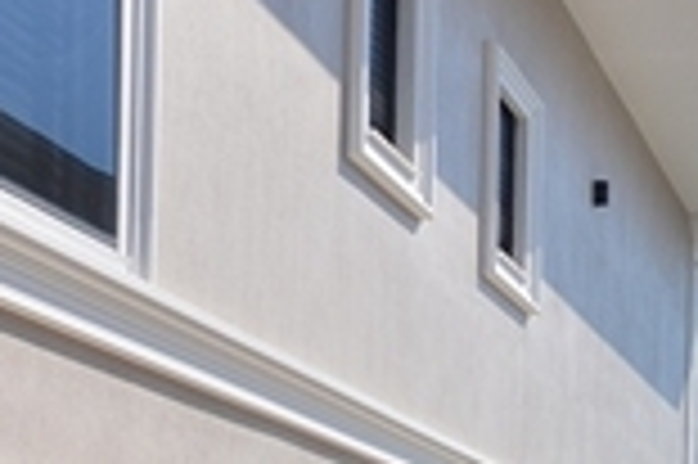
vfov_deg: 16.9
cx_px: 777
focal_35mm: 70
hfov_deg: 26.5
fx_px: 1356
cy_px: 761
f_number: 10
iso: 200
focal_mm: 10
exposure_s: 1/320
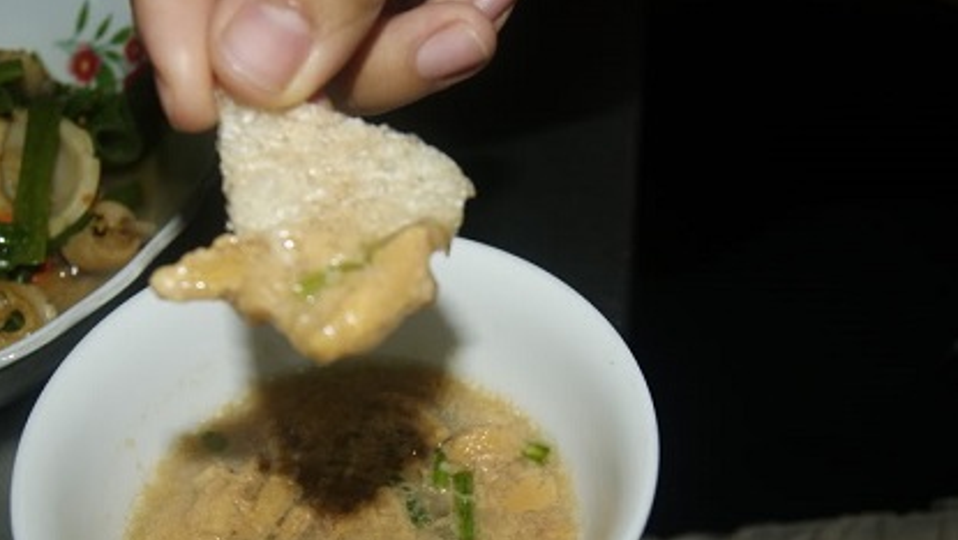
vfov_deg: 23.9
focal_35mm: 50
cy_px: 347
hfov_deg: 40.6
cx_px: 298
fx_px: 1271
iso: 200
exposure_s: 1/60
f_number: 5
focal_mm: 22
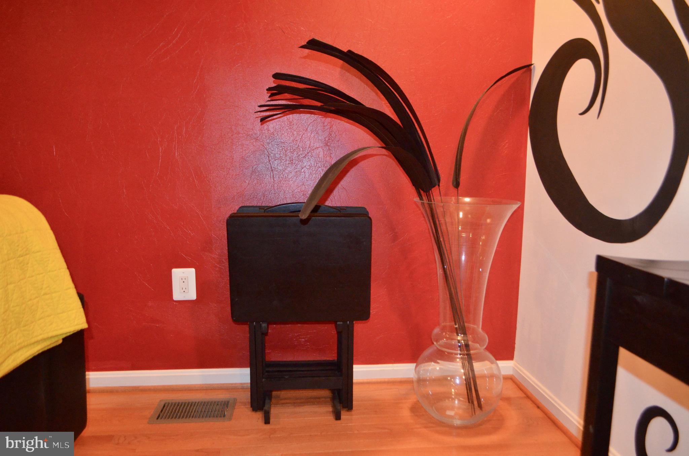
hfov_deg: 67.5
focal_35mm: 27
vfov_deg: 47.7
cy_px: 228
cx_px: 344
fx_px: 516
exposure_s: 1/60
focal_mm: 18
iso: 3200
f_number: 3.5
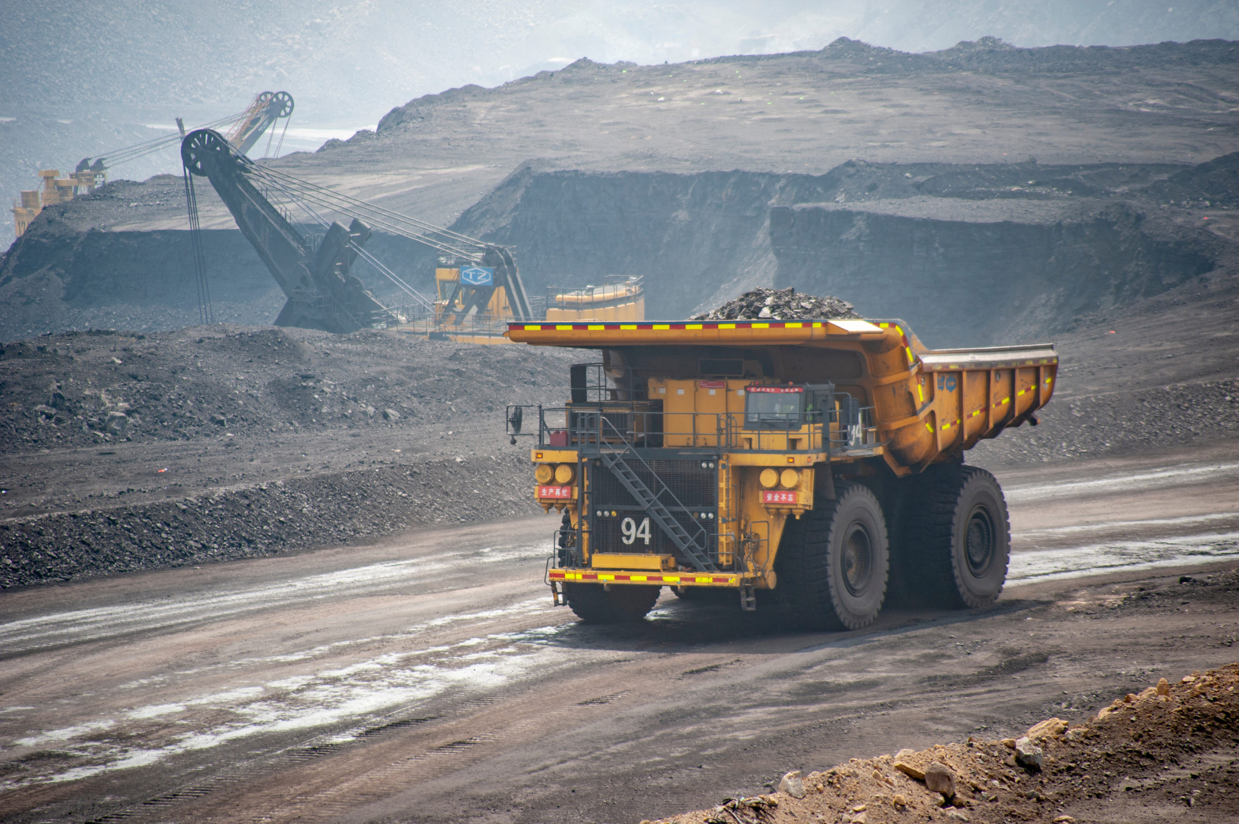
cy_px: 412
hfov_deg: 10.3
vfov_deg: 6.9
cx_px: 620
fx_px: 6878
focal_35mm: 200
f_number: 5.6
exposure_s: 1/400
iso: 200
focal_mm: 200
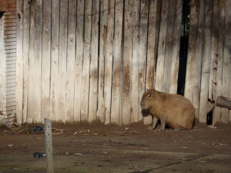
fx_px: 1855
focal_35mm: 278
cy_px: 86
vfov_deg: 5.3
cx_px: 116
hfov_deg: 7.1
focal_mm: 45.7
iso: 160
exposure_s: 1/1000
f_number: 4.8
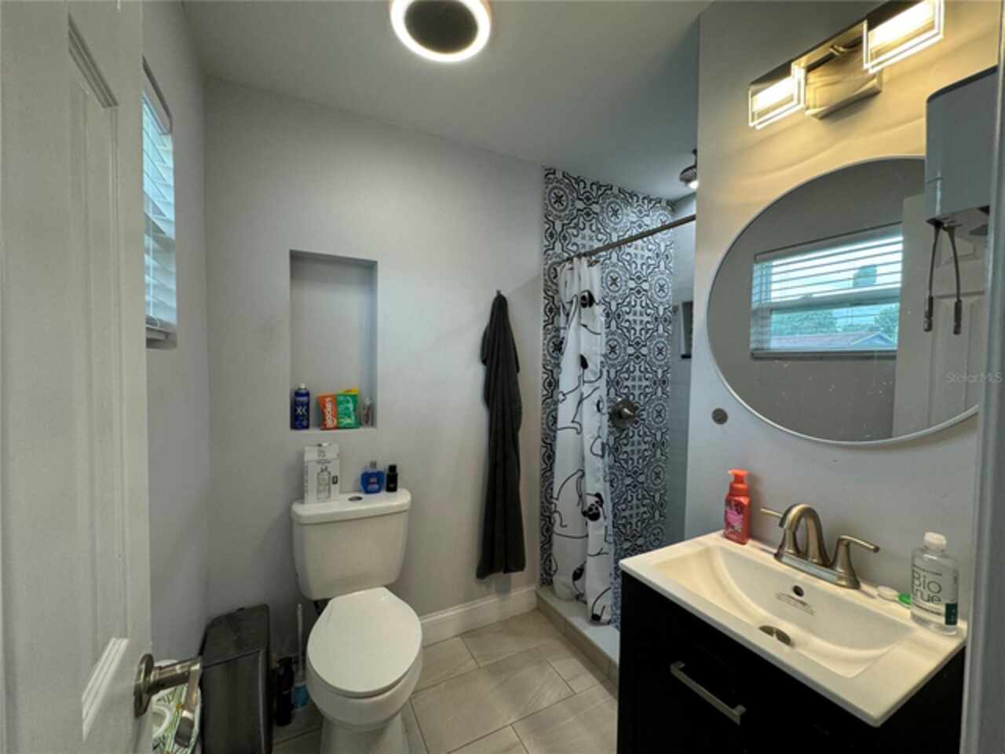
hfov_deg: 102.1
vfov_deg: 85.7
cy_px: 377
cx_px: 502
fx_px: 406
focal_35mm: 14
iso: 125
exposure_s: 1/120
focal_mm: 2.22
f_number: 2.2
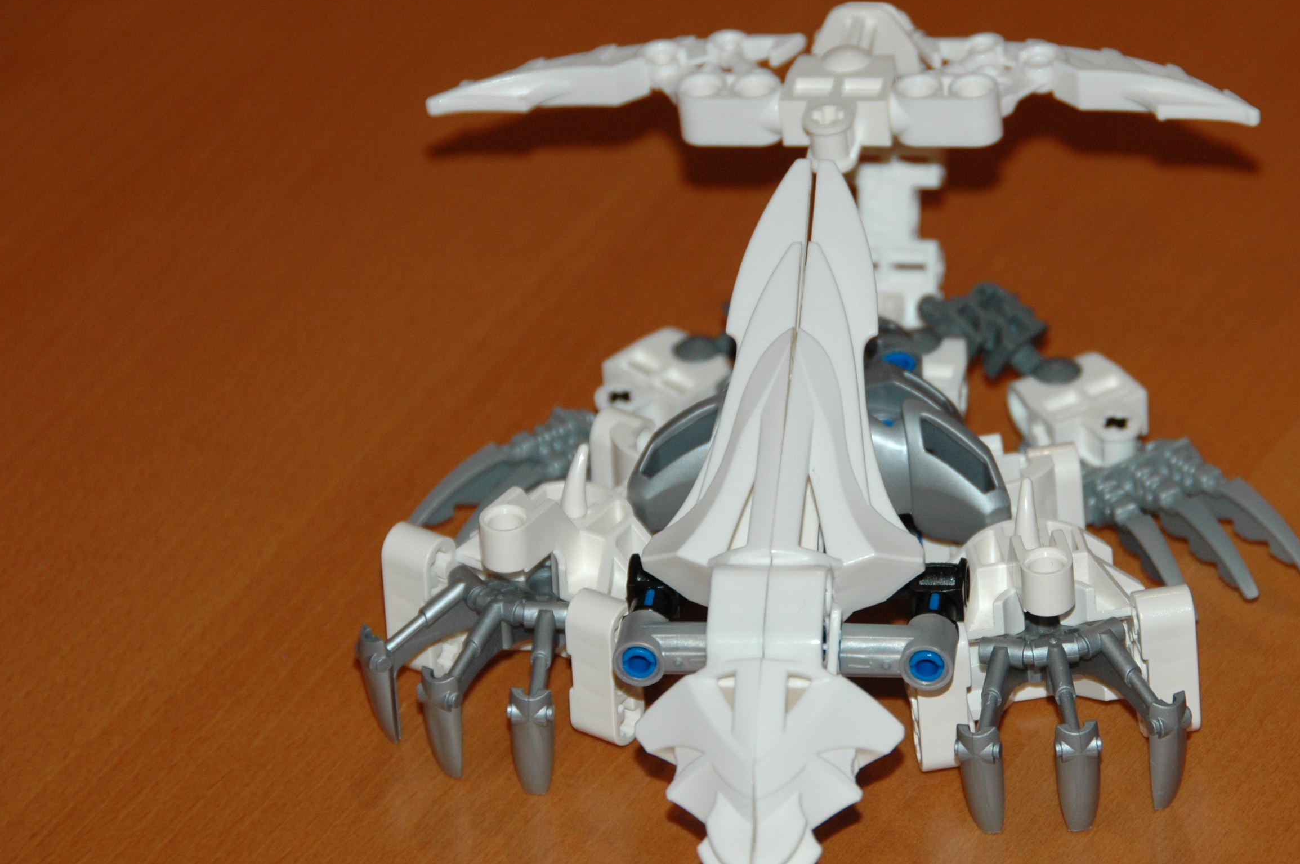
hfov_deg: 8.1
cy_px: 455
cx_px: 779
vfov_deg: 5.4
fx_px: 9164
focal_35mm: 254
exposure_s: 1/60
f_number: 5.6
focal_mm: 130
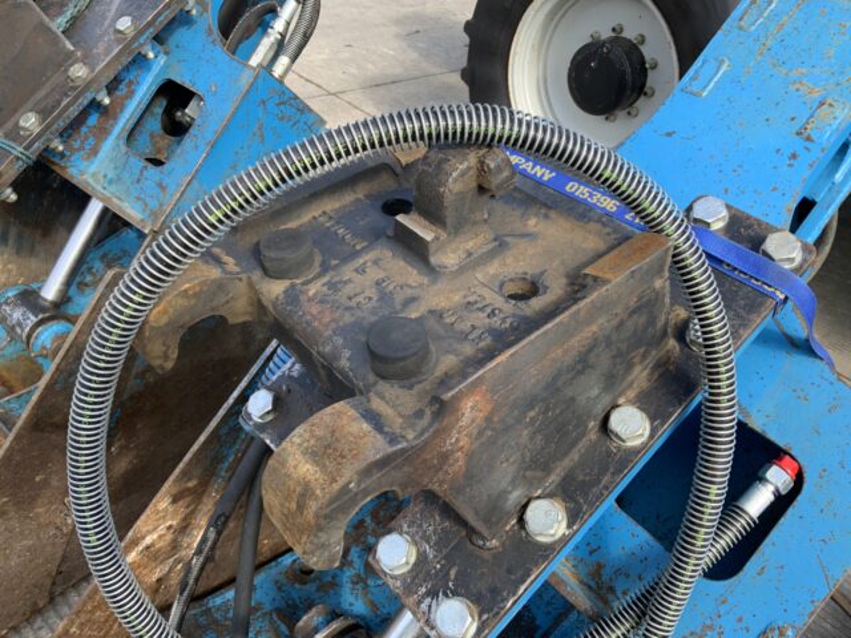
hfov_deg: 61.7
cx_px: 426
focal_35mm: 29
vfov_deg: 48.2
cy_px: 319
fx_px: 713
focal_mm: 3
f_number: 1.8
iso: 16
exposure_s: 1/299
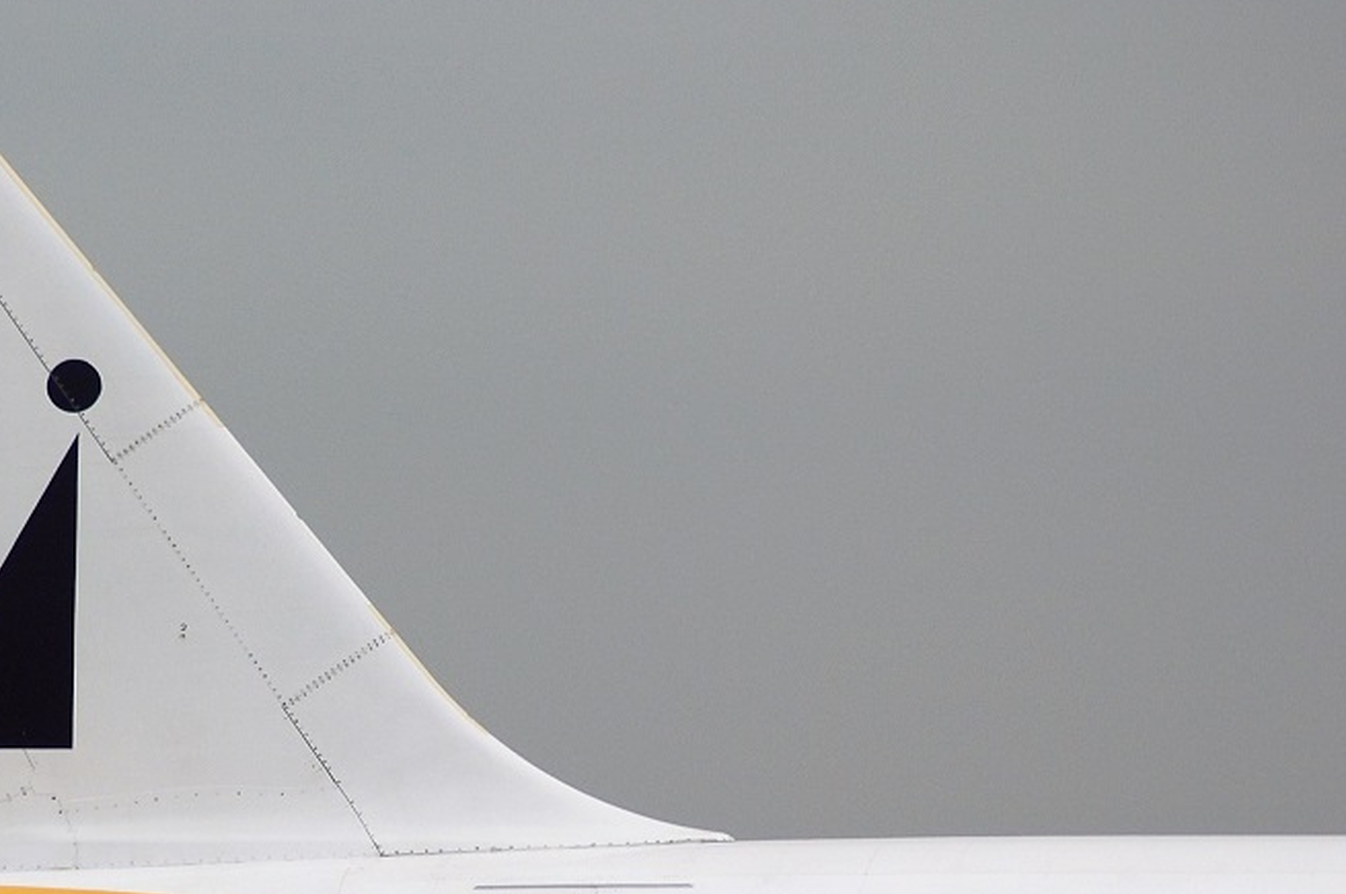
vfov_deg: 2.3
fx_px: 22592
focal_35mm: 605
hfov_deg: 3.4
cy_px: 659
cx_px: 380
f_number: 5
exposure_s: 1/1600
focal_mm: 220
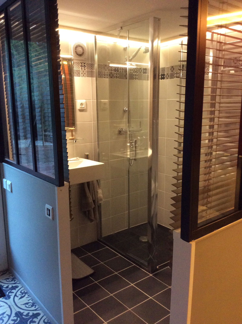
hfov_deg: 44.1
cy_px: 162
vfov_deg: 56.9
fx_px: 299
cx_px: 121
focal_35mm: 32
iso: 250
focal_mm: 3.3
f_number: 2.4
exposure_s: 1/25
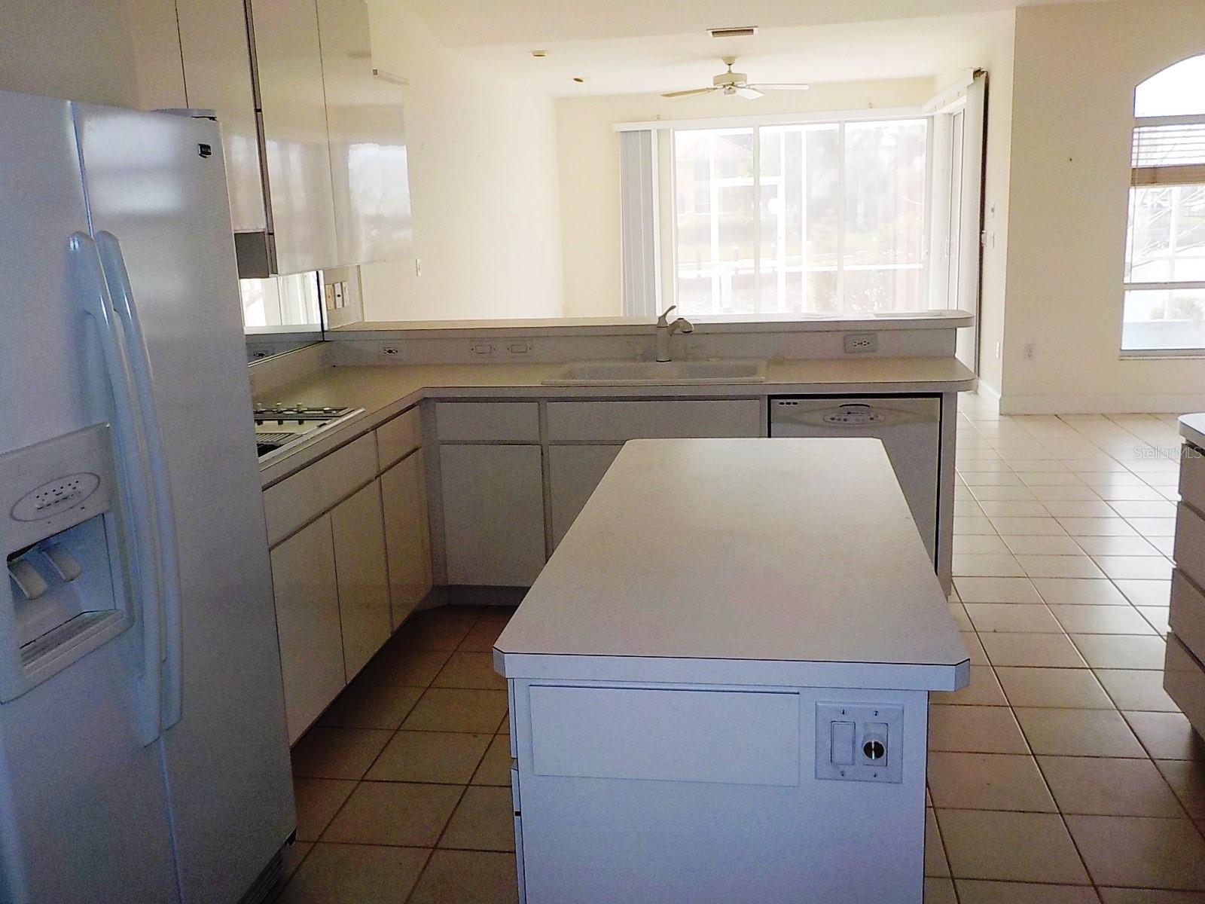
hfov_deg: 60.0
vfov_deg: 46.8
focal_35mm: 30
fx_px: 1044
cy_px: 452
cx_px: 602
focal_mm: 4.1
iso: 125
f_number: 3.3
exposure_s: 1/60
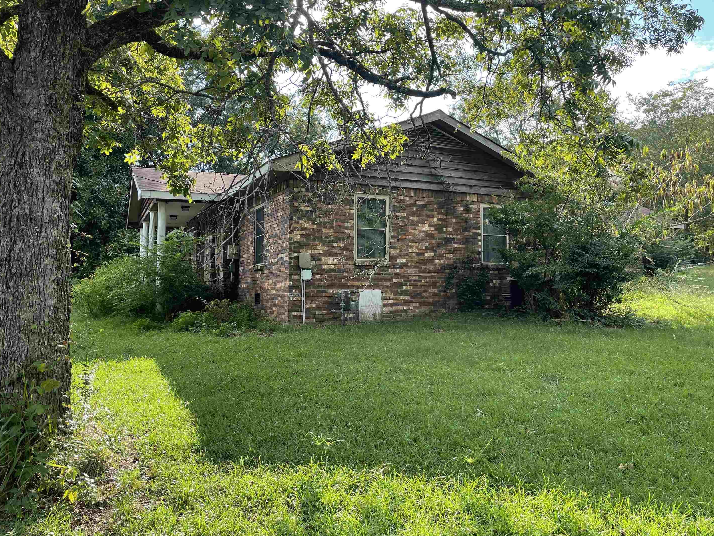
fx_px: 577
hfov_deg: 63.5
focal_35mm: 28
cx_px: 357
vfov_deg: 49.7
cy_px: 253
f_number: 1.6
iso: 32
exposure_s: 1/662
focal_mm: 4.2
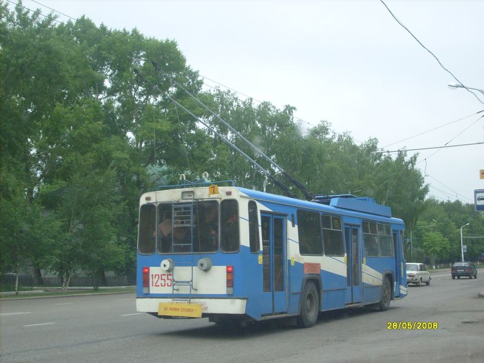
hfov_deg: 36.8
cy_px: 182
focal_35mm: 52
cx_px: 242
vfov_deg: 28.0
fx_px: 727
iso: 80
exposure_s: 1/250
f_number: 3.3
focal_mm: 8.7
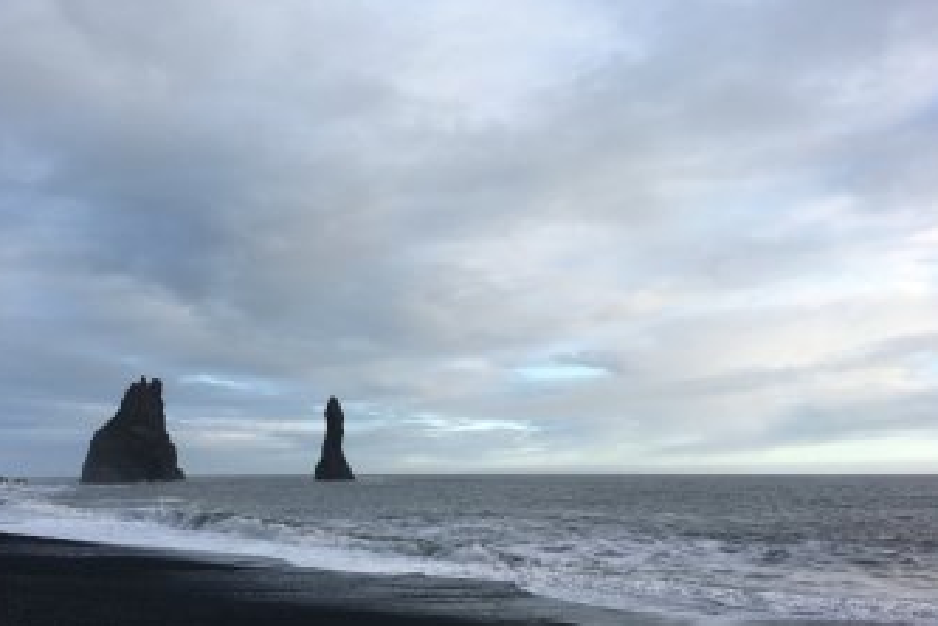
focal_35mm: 38
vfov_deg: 34.9
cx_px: 352
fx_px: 990
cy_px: 252
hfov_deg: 50.2
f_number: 2.2
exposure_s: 1/420
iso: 25
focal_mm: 4.15
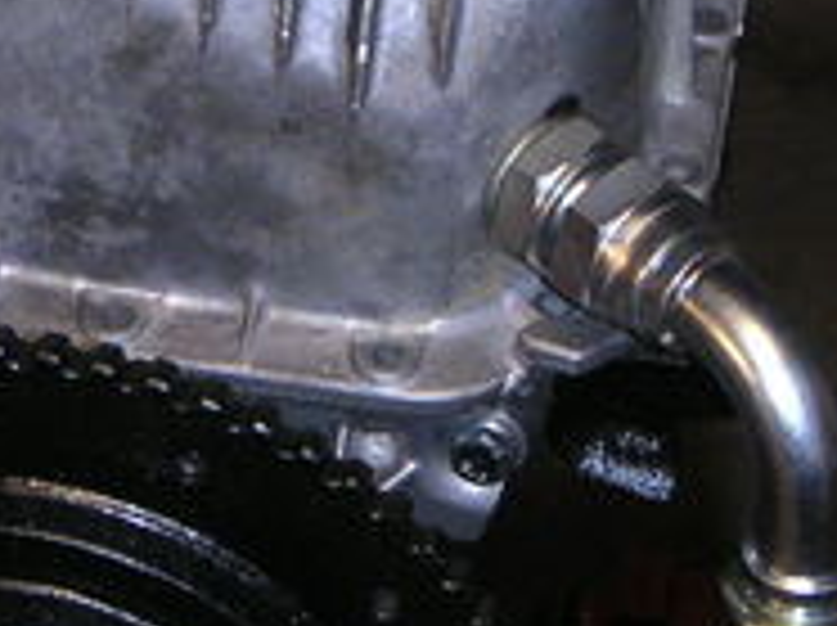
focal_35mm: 131
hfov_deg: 15.1
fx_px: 3163
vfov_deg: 11.3
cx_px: 342
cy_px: 252
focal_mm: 6
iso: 160
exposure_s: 1/45
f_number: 2.8
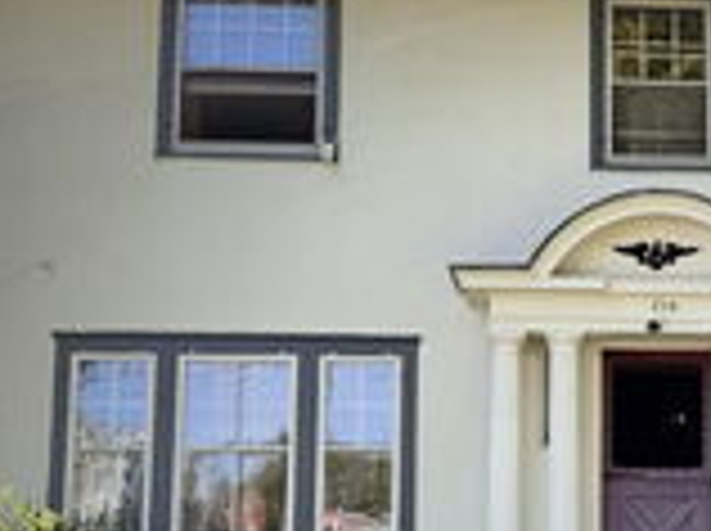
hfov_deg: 23.6
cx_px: 770
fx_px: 1600
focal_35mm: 78
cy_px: 432
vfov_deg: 18.7
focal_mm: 6.76
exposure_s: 1/888
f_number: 1.78
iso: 80
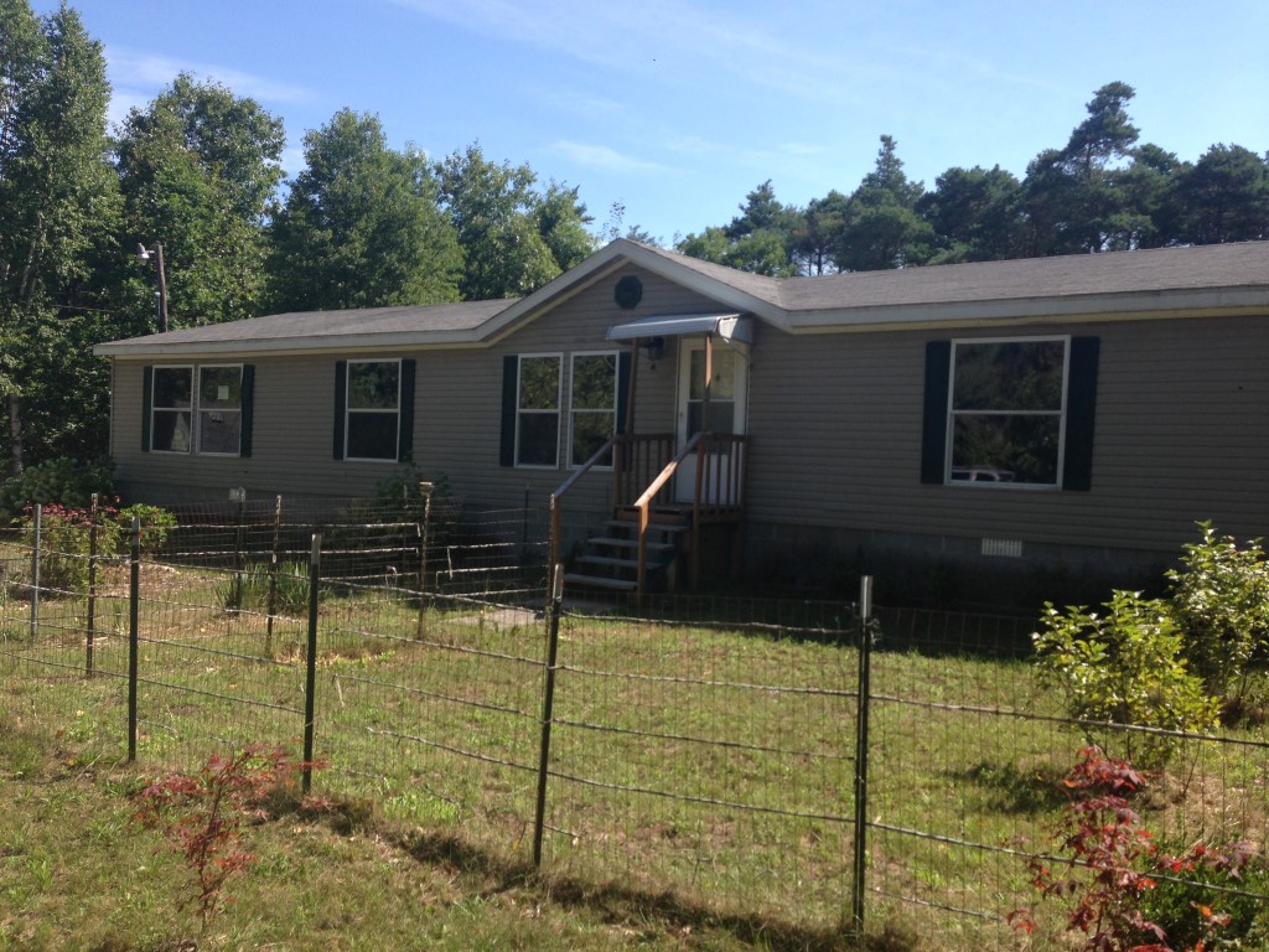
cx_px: 634
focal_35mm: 33
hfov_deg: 55.4
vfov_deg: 42.9
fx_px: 1210
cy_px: 476
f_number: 2.4
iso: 50
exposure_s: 1/834
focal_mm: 4.13
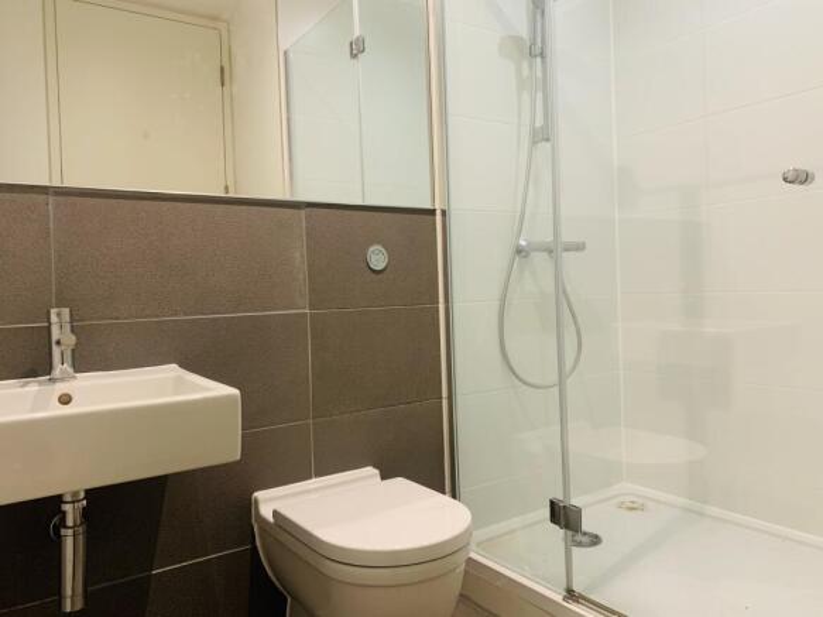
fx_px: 618
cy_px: 308
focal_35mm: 26
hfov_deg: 67.3
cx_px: 412
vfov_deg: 53.0
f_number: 1.8
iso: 250
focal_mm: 4.25
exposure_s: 1/50
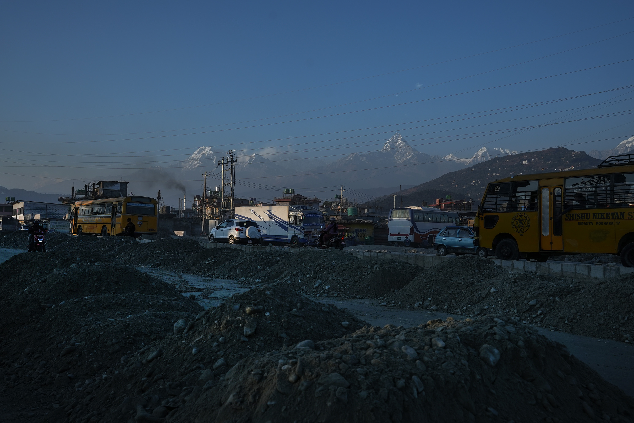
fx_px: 569
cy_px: 212
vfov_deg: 40.8
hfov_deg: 58.3
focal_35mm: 32
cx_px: 317
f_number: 6.3
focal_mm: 32.3
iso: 200
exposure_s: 1/640
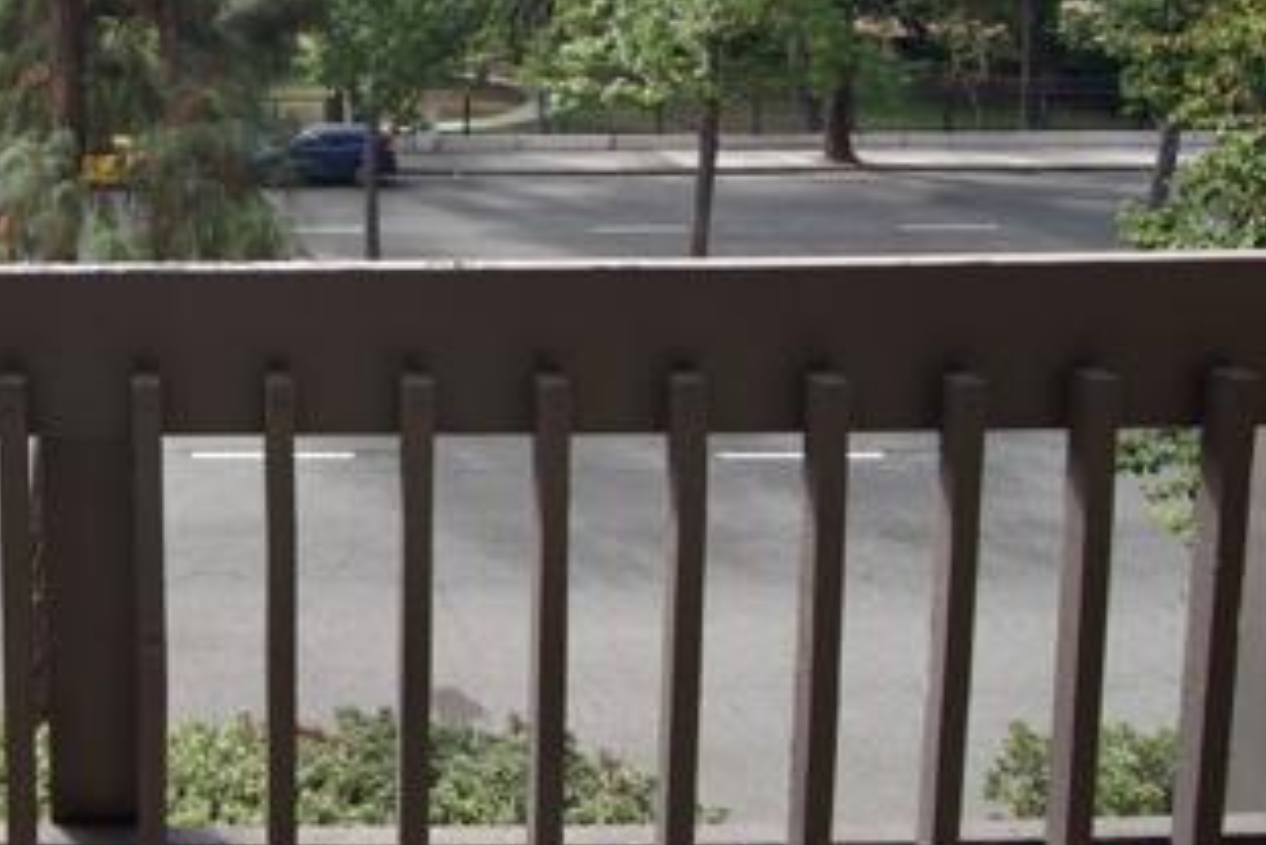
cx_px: 159
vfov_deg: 35.7
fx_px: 1161
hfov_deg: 51.4
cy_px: -22
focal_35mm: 33
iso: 200
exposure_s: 1/250
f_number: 8
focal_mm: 16
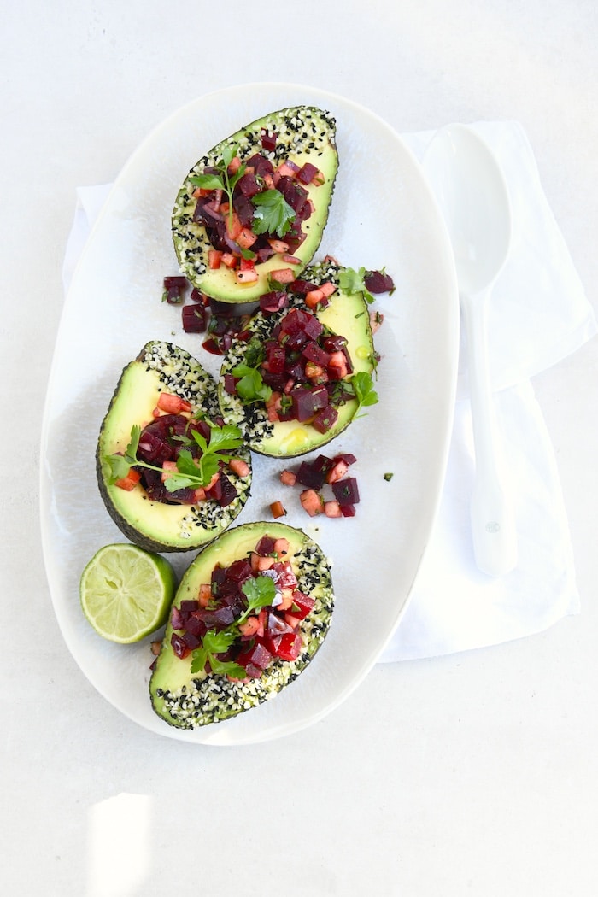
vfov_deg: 53.1
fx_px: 897
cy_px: 448
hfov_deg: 36.9
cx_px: 299
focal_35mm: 36
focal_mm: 24
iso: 1600
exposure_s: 1/180
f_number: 11
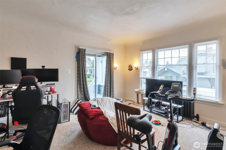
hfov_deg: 95.0
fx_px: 104
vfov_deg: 72.0
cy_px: 75
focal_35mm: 16
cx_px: 113
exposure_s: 1/4
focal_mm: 11
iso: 800
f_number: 20
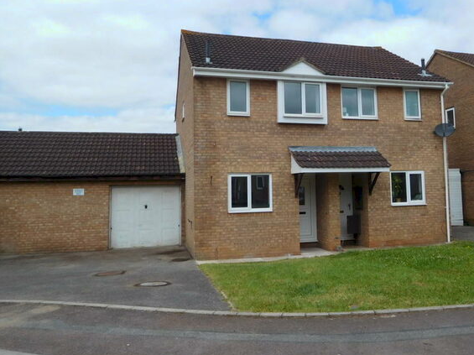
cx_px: 293
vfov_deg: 45.3
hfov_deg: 57.7
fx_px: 424
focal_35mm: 31
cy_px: 151
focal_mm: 4.5
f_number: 3.4
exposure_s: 1/1250
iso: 125
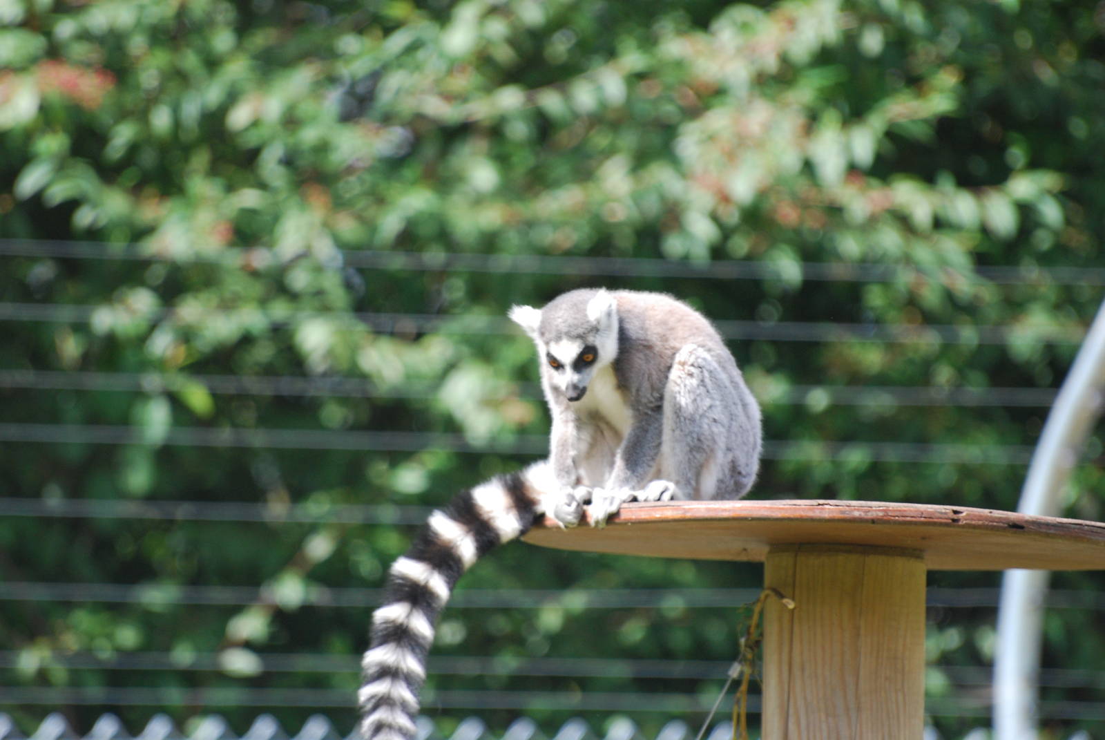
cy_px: 370
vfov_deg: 3.1
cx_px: 552
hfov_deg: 4.6
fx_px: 13829
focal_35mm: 450
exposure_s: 1/500
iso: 500
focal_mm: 300
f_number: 5.6
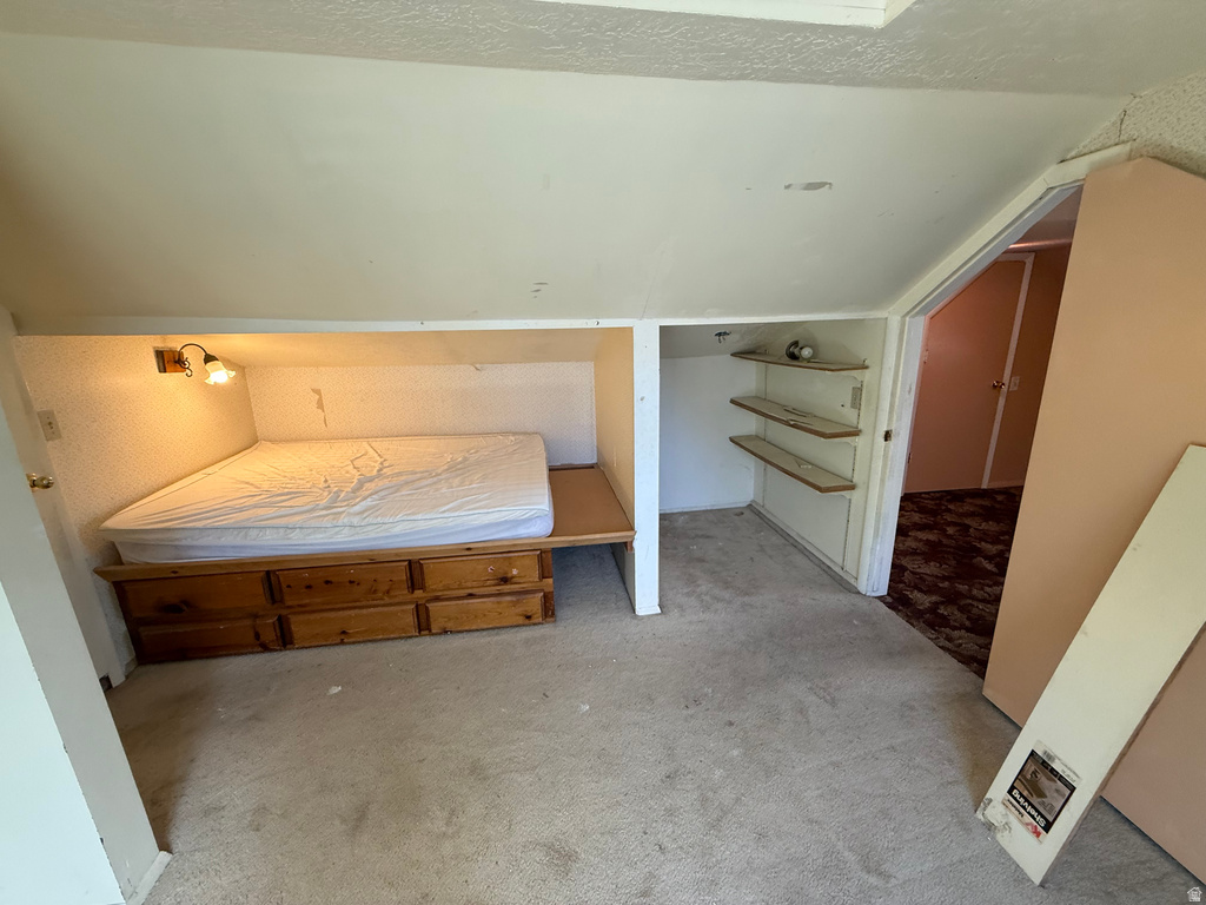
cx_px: 603
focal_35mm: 14
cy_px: 452
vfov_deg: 85.7
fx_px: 488
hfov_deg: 102.1
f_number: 2.2
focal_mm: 2.22
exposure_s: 1/120
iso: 200
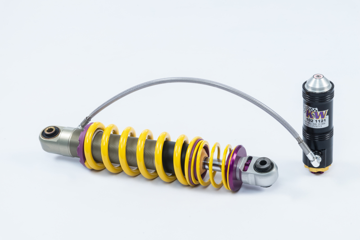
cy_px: 120
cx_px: 180
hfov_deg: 22.6
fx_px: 900
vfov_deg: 15.2
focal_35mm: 90
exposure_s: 1/125
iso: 400
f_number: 18
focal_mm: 90
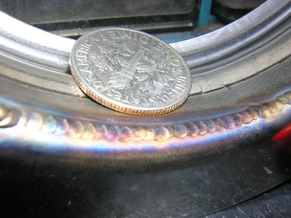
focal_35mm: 36
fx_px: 303
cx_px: 146
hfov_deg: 51.4
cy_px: 109
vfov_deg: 39.7
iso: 100
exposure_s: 1/60.1
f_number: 5.2
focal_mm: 4.7
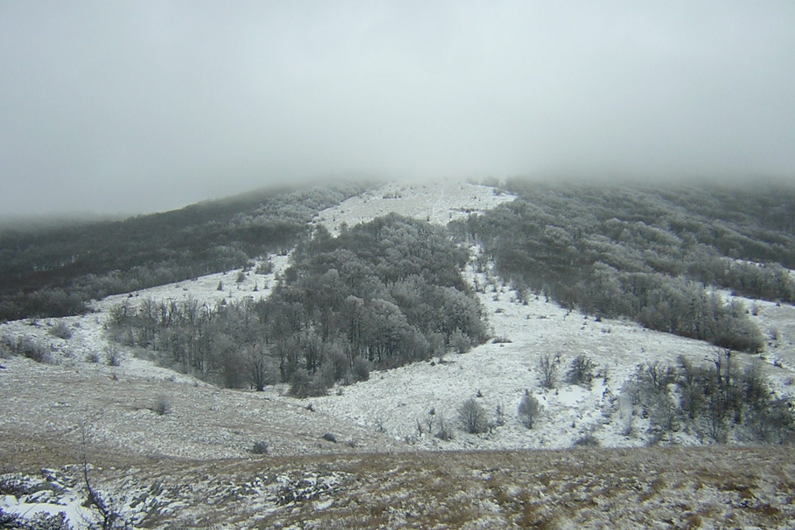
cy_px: 329
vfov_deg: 30.4
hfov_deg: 44.5
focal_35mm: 44
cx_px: 420
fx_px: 972
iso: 100
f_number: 2.6
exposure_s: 1/130
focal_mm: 4.7
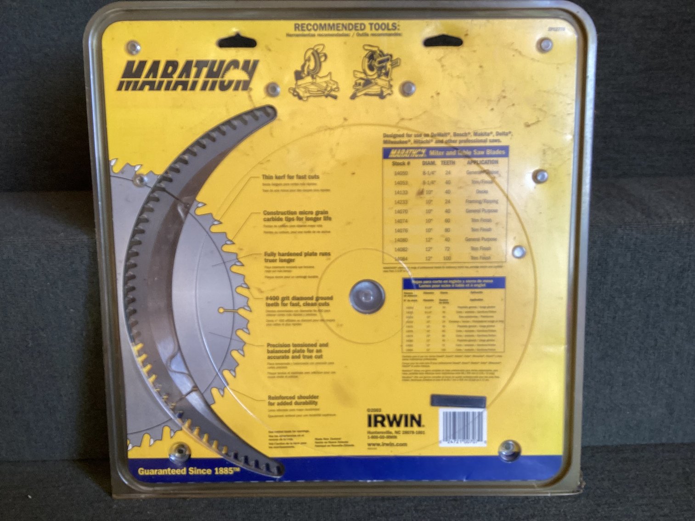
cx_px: 348
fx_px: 622
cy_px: 260
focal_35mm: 31
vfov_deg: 45.4
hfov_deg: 58.3
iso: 40
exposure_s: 1/100
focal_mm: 3.3
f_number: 2.4
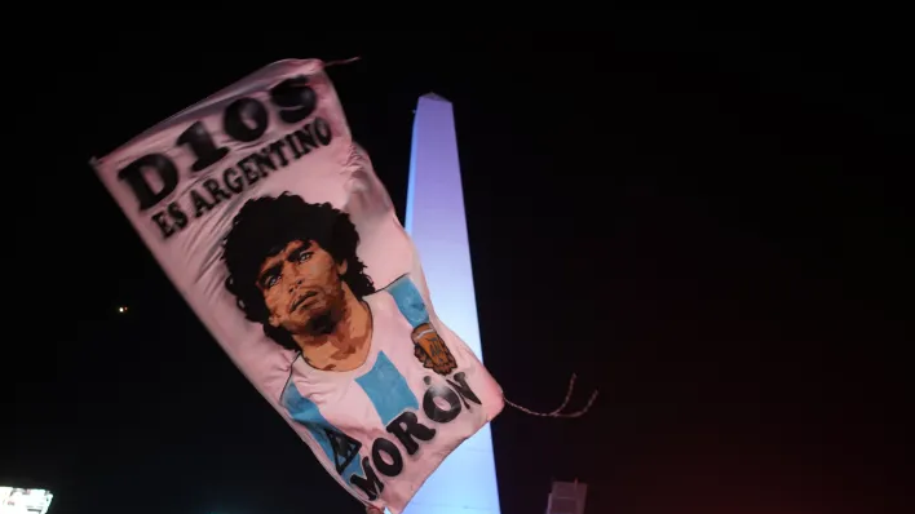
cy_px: 296
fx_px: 655
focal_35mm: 27
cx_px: 445
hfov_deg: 69.9
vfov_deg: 42.8
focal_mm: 24
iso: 1250
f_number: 1.4
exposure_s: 1/200
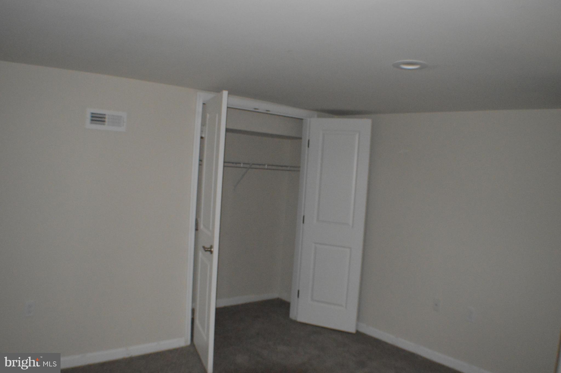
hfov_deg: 53.2
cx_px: 280
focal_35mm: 36
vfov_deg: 36.8
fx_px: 560
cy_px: 186
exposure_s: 1/60
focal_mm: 24
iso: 3200
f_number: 4
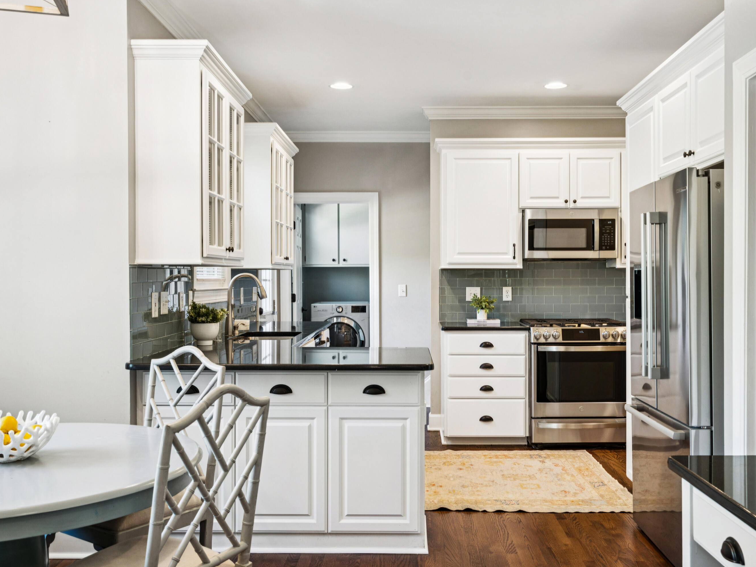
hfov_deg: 51.3
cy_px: 283
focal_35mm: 36
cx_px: 409
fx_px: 786
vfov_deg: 39.7
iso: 400
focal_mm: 33
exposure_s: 1/6
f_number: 8
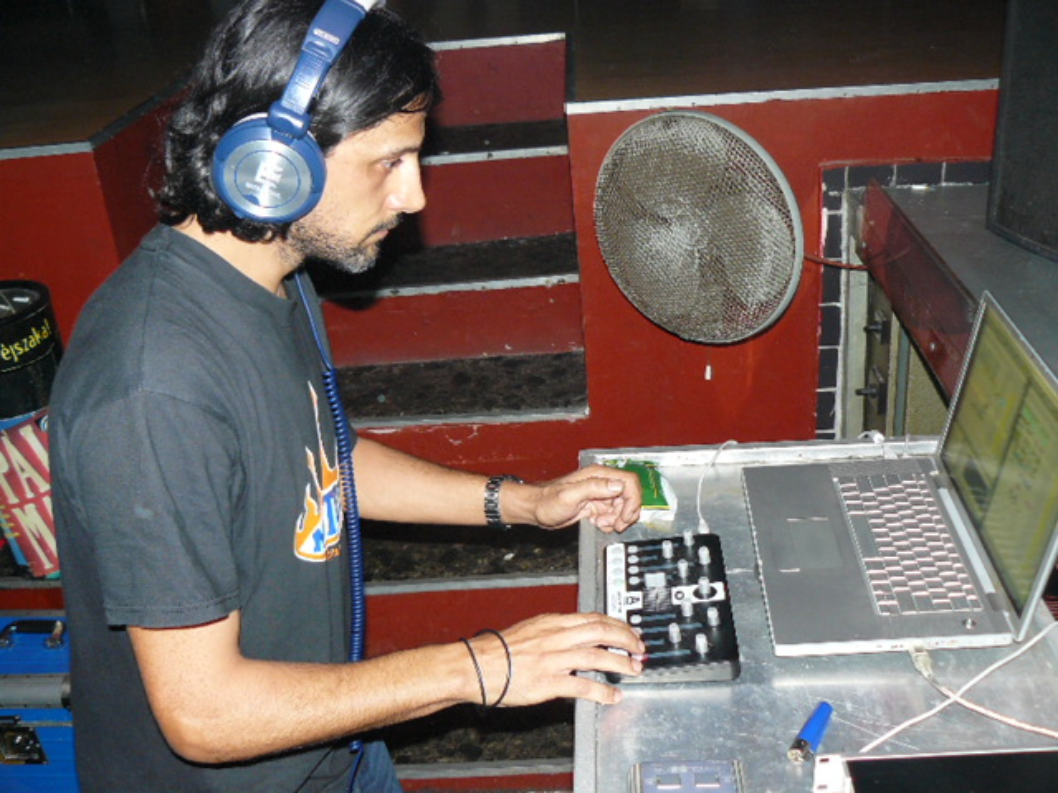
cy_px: 396
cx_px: 529
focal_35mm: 36
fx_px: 1100
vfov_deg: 39.7
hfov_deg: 51.4
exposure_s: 1/25
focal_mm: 6
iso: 160
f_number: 2.8
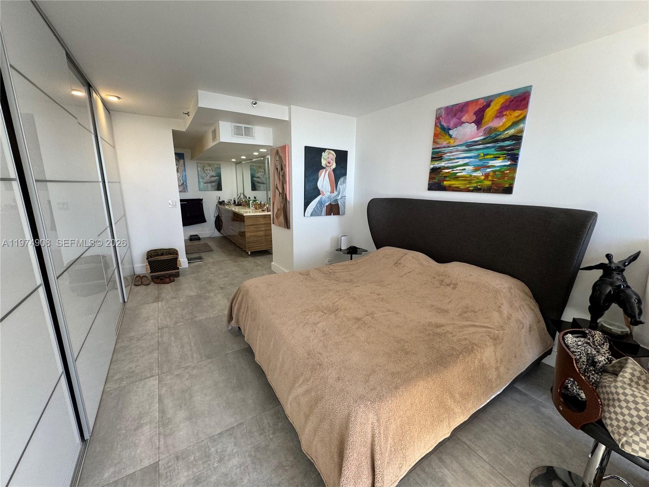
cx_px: 324
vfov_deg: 85.7
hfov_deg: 102.1
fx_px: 262
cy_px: 244
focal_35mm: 14
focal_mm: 2.22
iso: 160
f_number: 2.2
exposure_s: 1/120
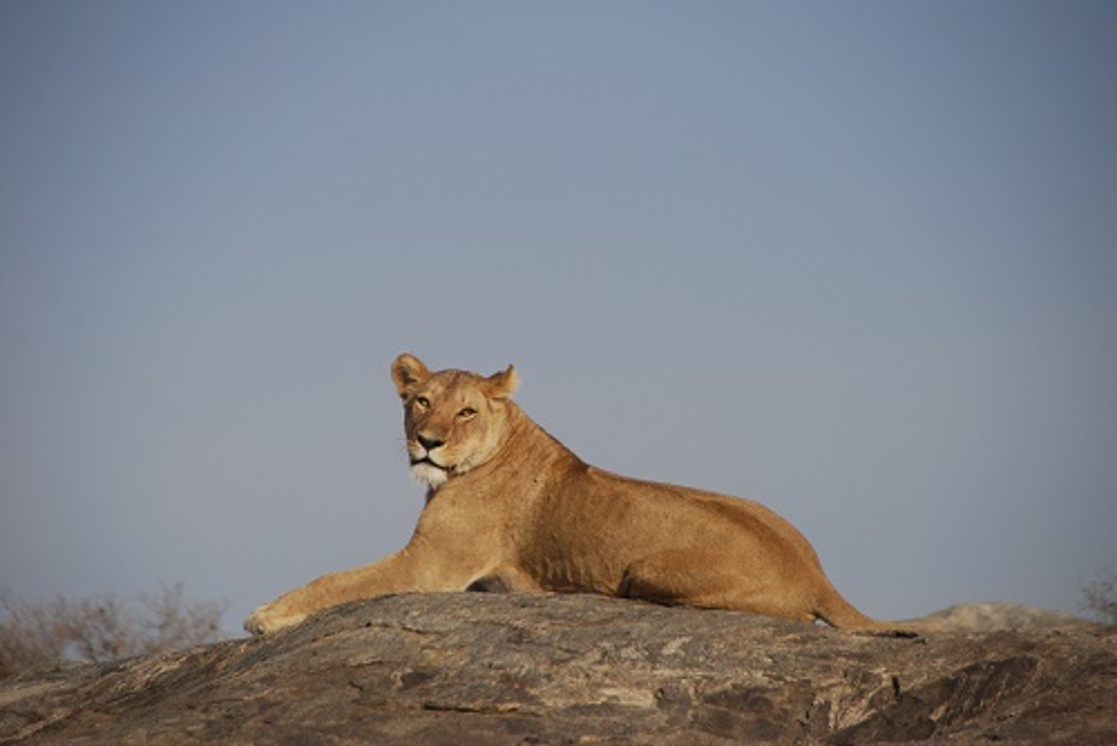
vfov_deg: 4.6
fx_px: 9313
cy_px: 373
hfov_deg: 6.9
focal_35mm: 300
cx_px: 558
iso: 200
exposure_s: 1/1000
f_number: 5.6
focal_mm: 200
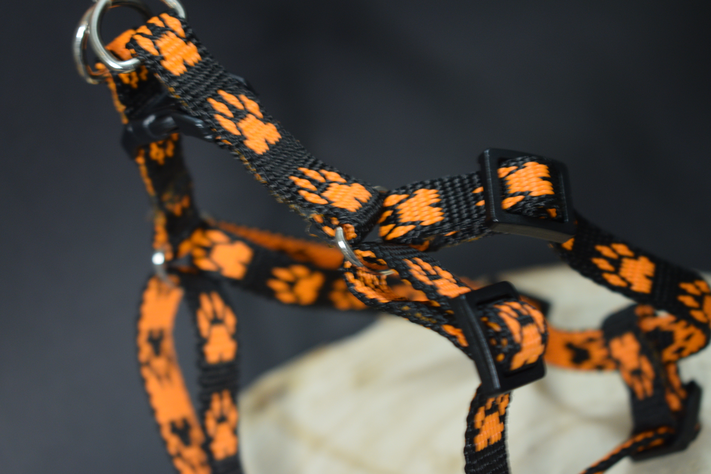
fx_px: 1422
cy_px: 237
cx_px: 356
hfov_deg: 28.1
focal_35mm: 72
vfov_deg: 18.9
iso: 800
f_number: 5.3
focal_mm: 48
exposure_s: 1/13
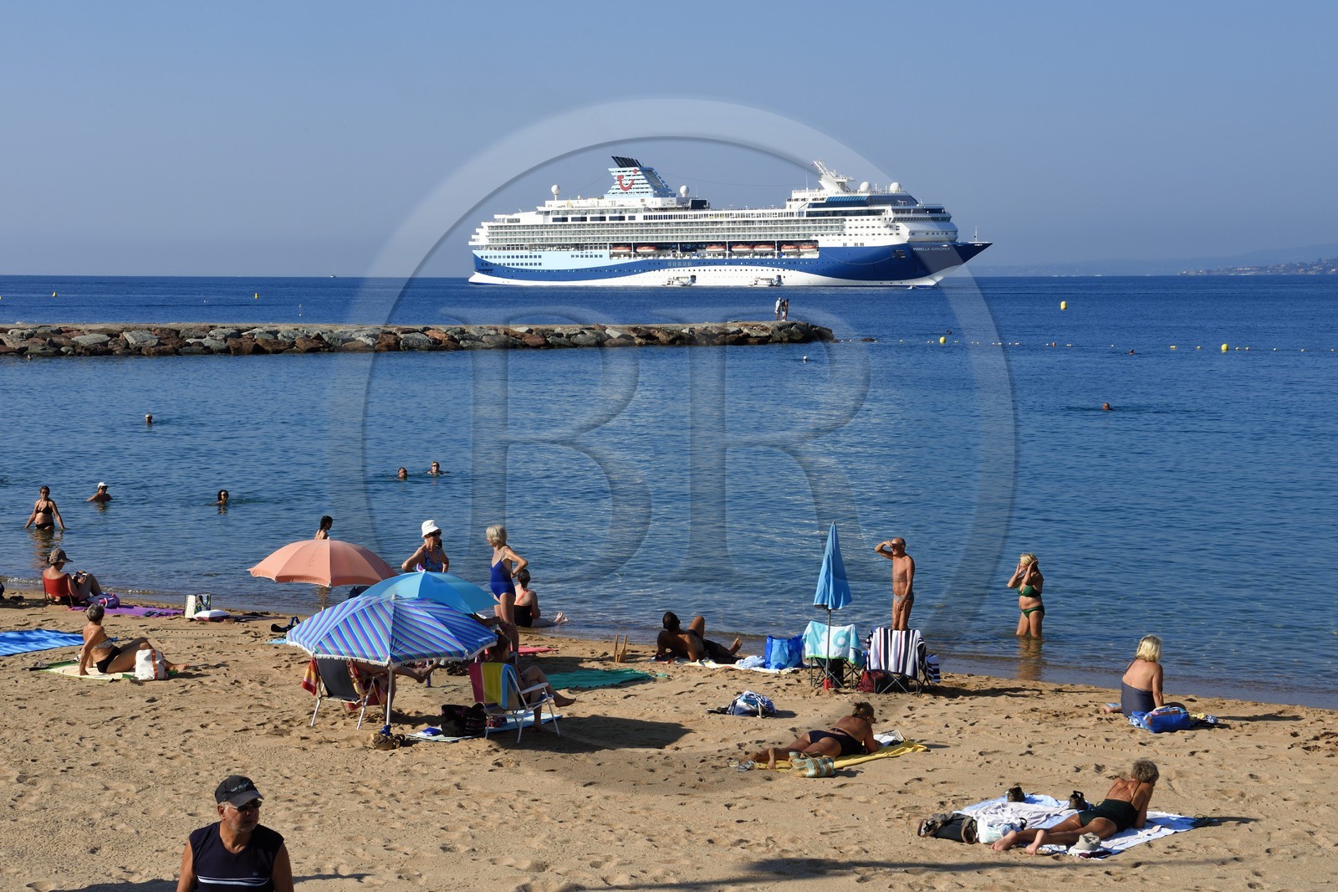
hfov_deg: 28.8
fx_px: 2601
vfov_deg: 19.4
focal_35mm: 70
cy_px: 446
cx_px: 669
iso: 200
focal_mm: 70
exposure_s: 1/250
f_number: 14
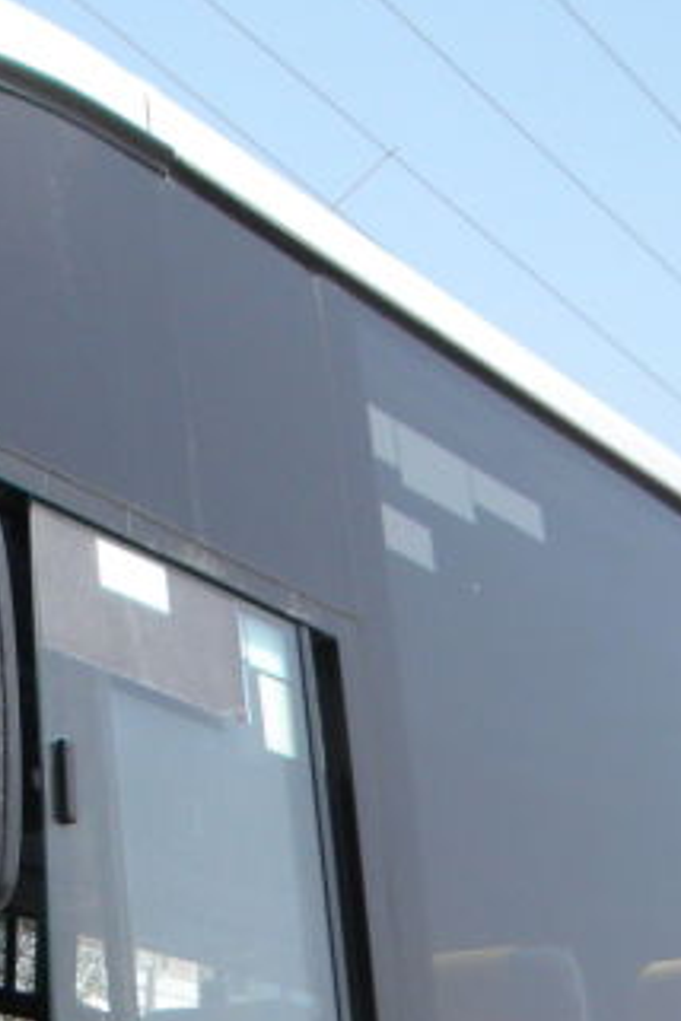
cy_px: 1186
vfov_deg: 20.6
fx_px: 2639
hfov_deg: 13.0
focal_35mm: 93
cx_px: -636
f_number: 3.5
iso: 80
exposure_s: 1/641
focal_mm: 5
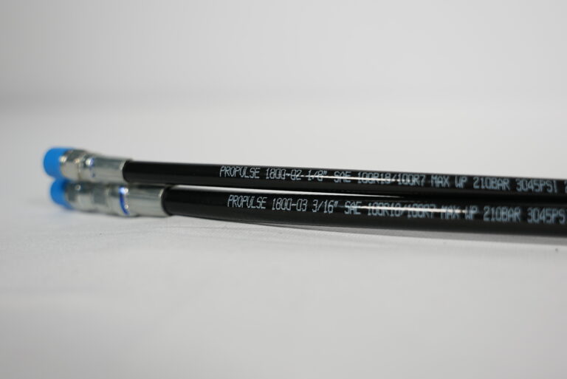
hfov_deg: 39.6
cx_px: 284
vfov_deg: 27.0
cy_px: 190
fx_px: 788
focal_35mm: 50
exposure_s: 1/100
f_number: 2.8
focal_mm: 33.7
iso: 160
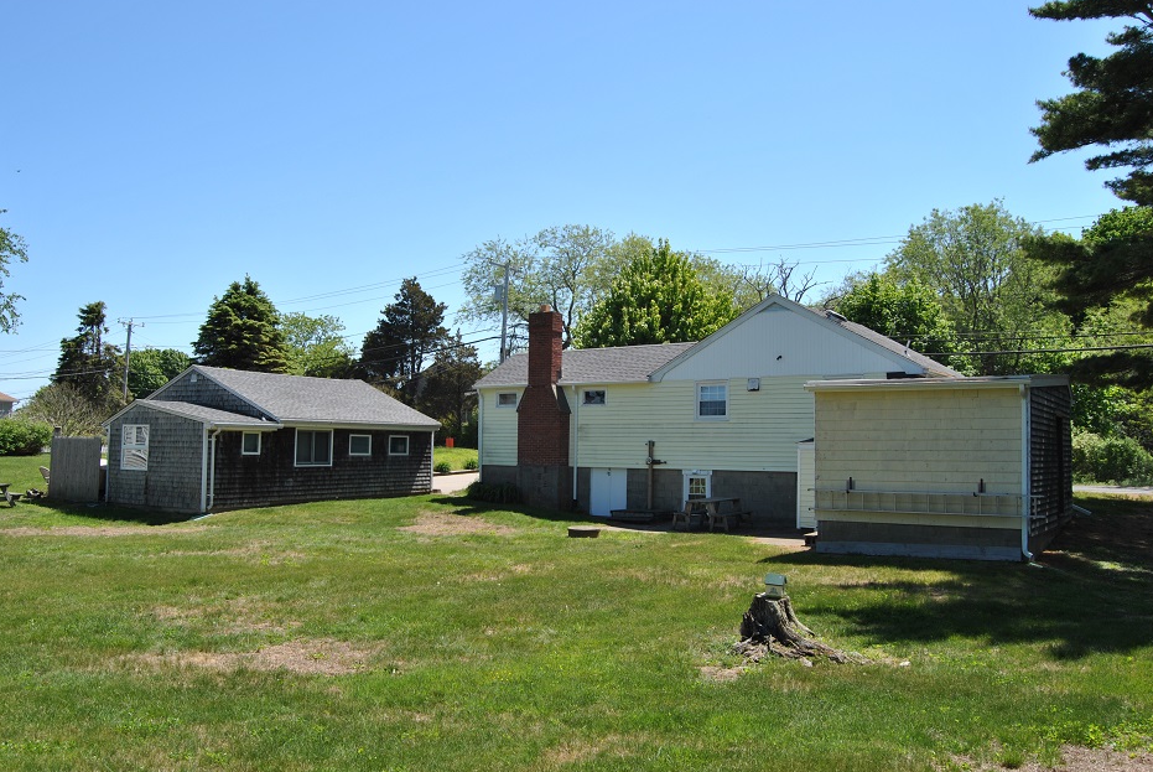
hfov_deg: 63.5
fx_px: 930
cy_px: 377
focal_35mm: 29
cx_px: 540
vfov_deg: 45.1
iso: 100
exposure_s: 1/250
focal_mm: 18
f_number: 8
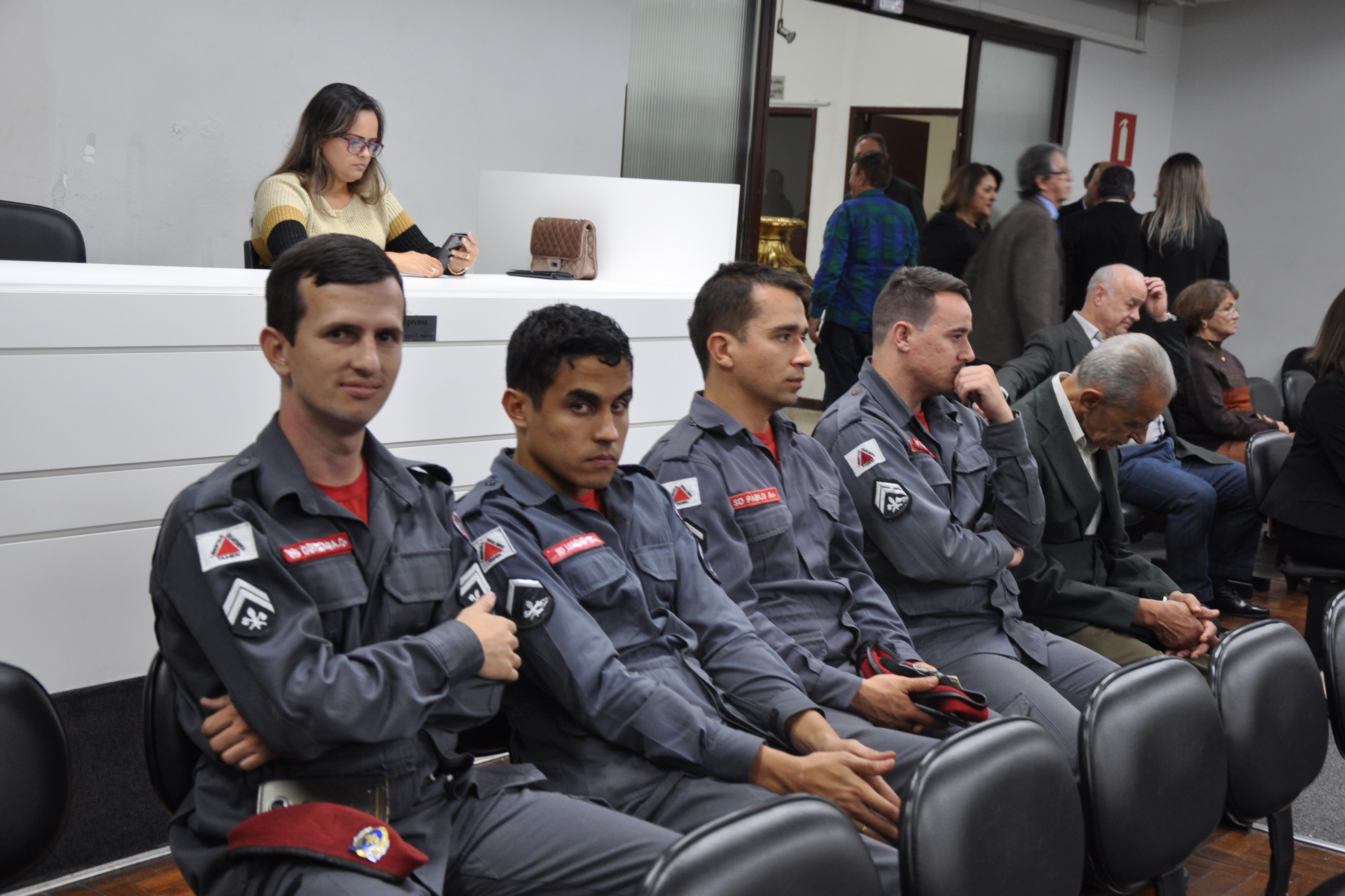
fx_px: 1942
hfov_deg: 38.2
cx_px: 670
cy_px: 454
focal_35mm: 52
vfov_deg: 26.0
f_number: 4.2
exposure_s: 1/20
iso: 500
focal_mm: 34
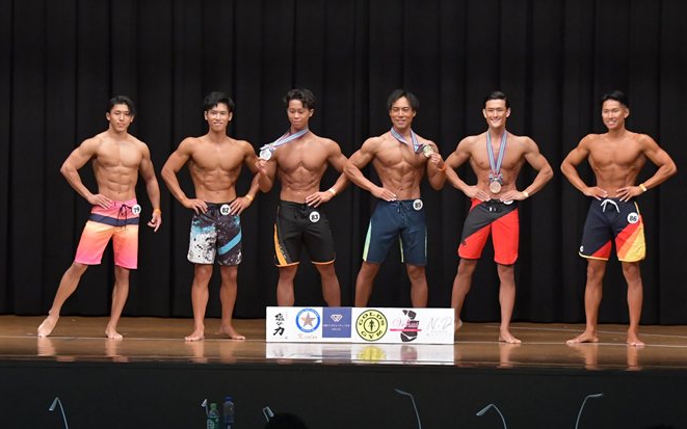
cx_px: 324
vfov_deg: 8.9
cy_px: 219
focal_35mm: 147
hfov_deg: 14.2
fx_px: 2752
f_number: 5.6
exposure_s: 1/400
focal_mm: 82
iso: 6400
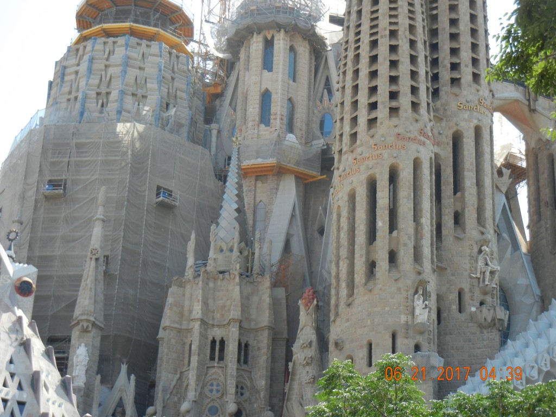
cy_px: 208
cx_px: 278
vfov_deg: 19.1
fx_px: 1237
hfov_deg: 25.3
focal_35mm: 77
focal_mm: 13.9
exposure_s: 1/384
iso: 160
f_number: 4.3
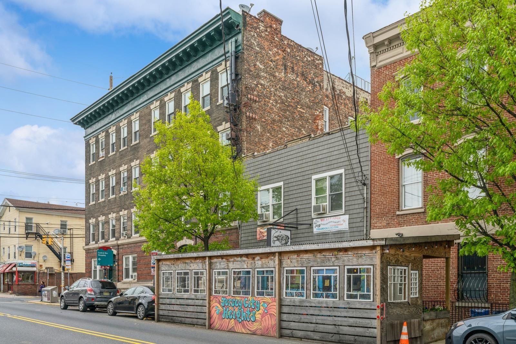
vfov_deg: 43.6
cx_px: 258
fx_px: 430
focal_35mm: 30
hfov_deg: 61.9
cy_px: 172
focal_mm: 30
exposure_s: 1/60
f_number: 5.6
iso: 100
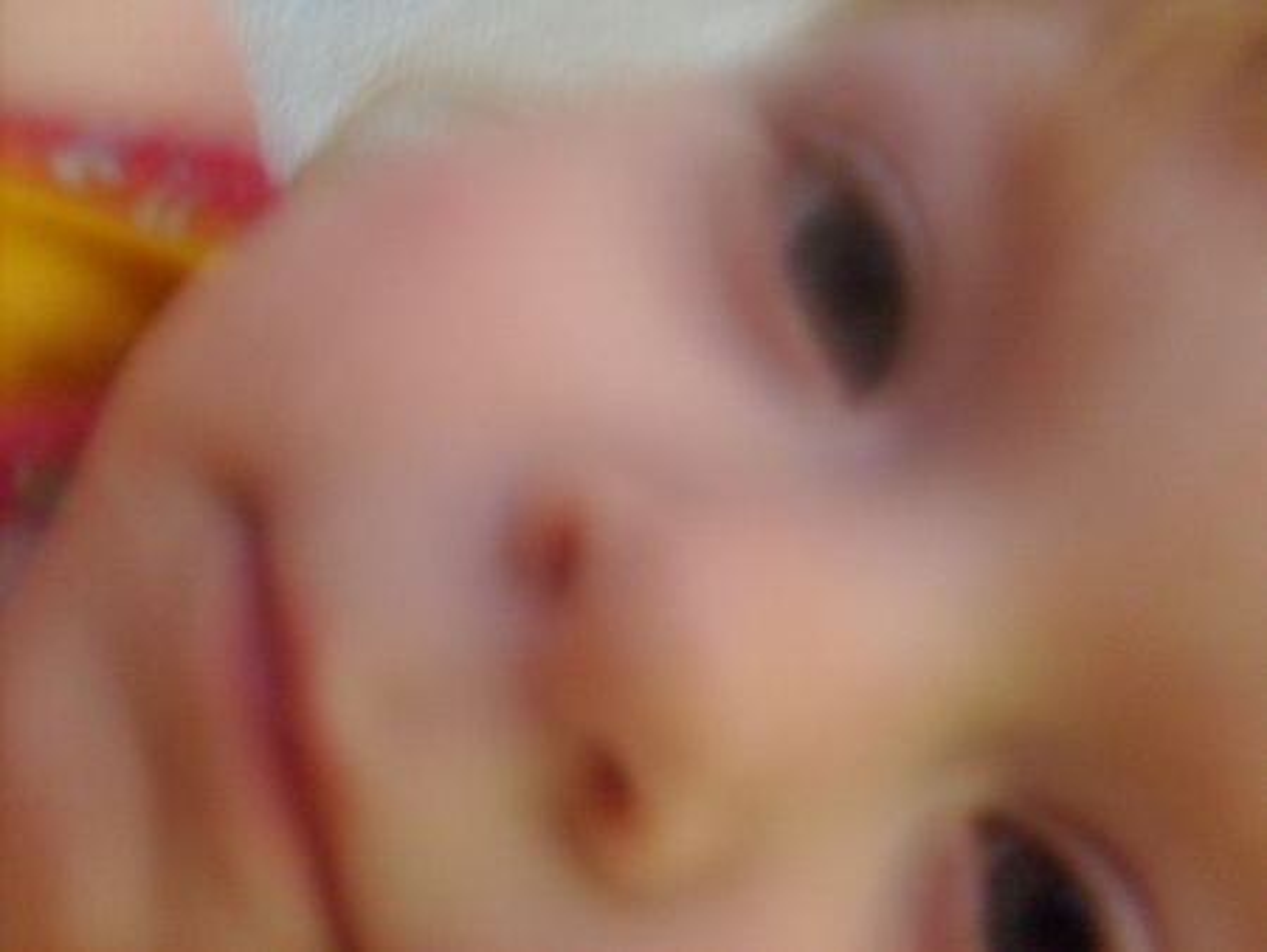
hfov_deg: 52.6
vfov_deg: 40.7
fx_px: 1282
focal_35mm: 35
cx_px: 634
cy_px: 476
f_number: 2.8
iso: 200
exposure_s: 1/8
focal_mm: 5.8
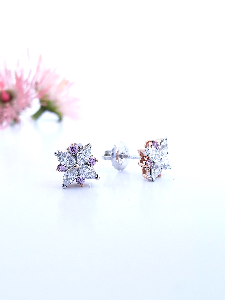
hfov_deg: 48.2
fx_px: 251
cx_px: 112
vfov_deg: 61.7
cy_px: 150
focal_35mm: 29
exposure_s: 1/50
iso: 125
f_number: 2.2
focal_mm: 2.35
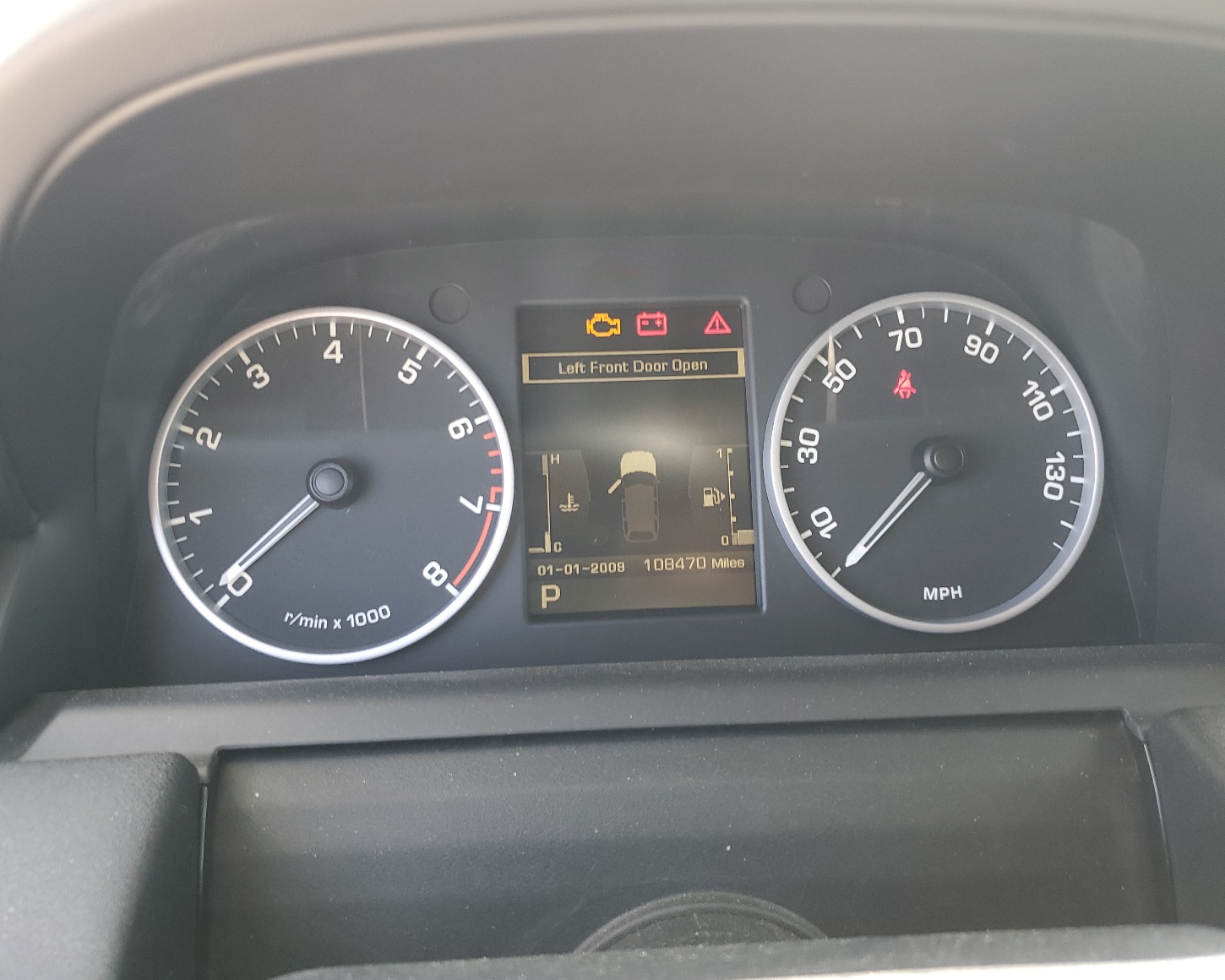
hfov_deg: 62.2
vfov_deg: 51.5
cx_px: 612
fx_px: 1015
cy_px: 495
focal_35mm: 28
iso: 54
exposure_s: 1/60.2
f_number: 1.5
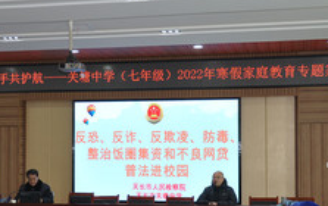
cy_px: 127
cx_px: 135
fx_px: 635
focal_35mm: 71
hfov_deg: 28.9
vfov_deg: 18.4
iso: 400
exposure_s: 1/80
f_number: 4
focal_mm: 26
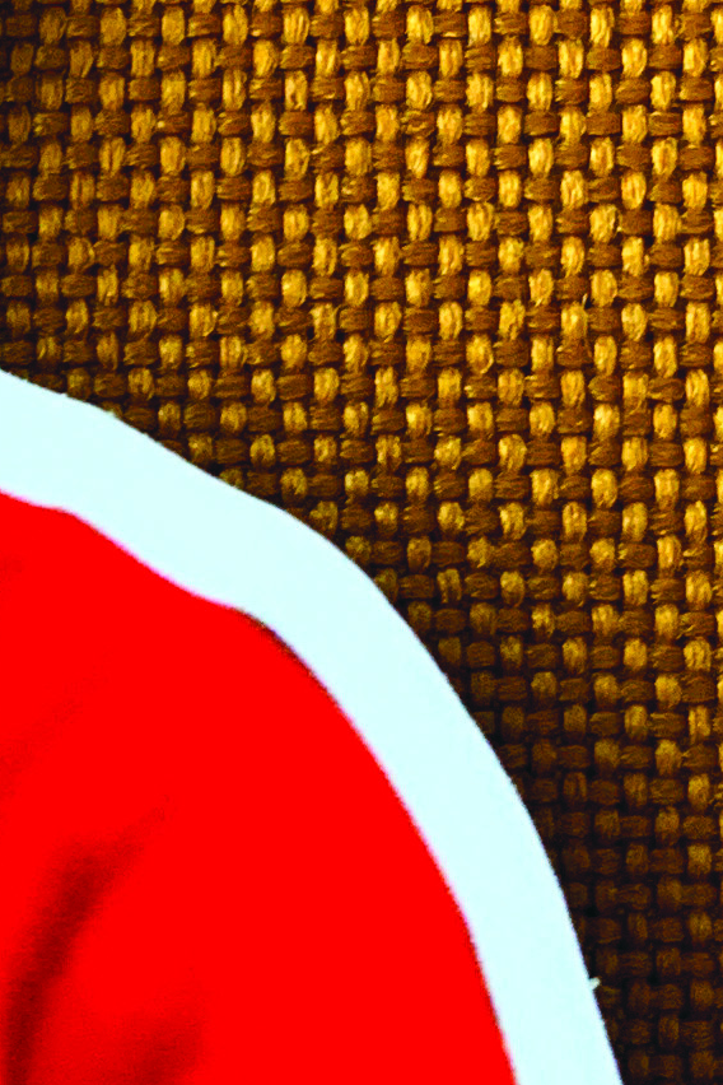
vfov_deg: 16.0
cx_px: -701
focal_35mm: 128
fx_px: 3856
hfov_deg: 10.0
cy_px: 489
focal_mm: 4.25
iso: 100
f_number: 1.8
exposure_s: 1/71
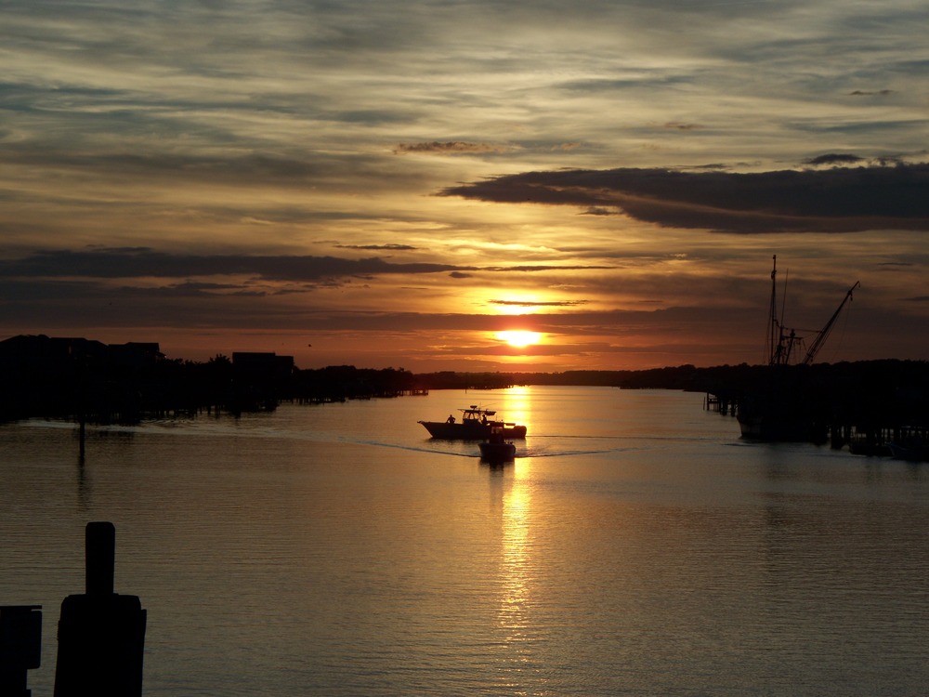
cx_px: 464
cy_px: 348
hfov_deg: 18.7
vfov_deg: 14.1
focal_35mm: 105
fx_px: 2818
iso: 64
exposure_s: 1/500
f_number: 6.3
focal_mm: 22.05
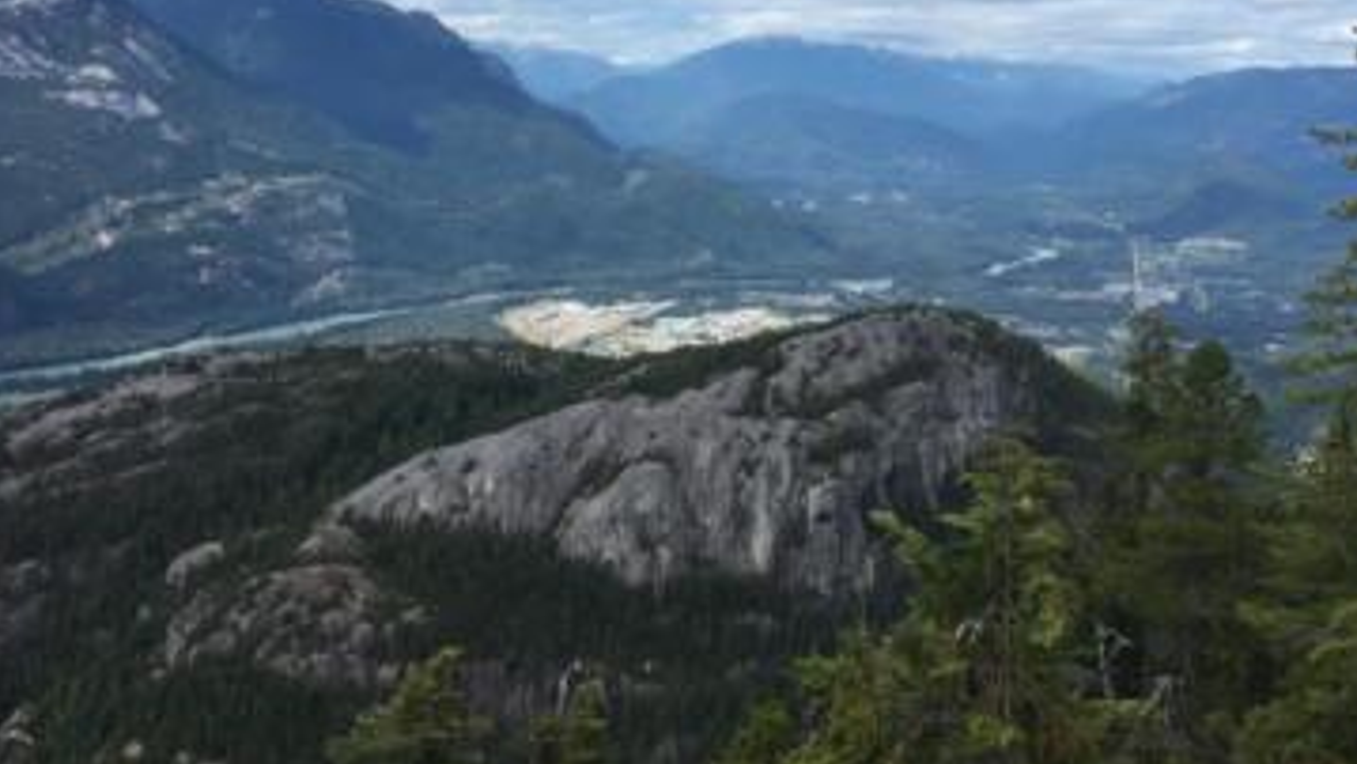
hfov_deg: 46.4
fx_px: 1583
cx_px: 718
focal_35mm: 44
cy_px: 153
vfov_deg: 26.6
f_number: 2.2
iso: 25
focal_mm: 4.15
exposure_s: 1/1672
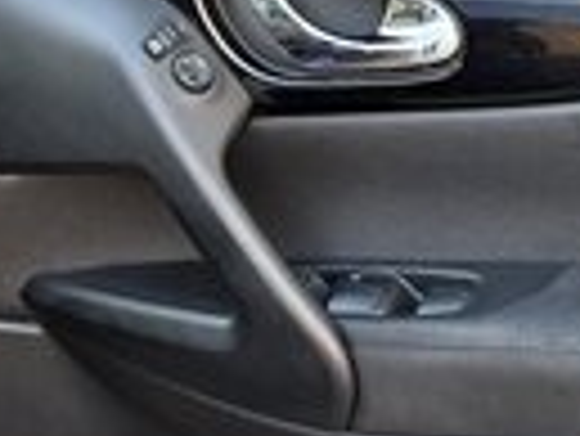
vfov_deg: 9.9
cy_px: -18
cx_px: 432
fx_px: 2499
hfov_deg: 13.2
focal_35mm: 149
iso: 125
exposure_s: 1/121
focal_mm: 6.76
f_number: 1.78
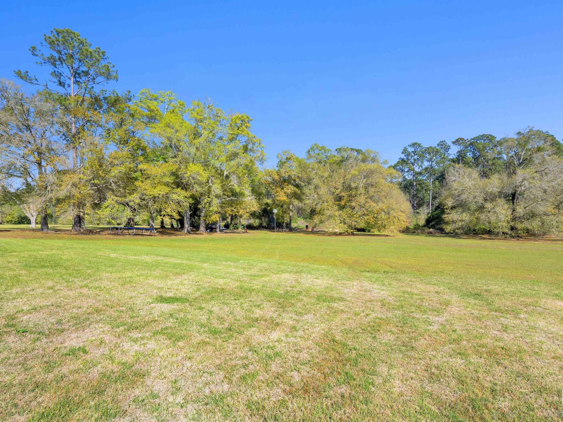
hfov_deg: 84.5
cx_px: 303
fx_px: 309
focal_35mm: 19
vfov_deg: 68.7
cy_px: 216
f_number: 11
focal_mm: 17
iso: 400
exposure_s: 1/400
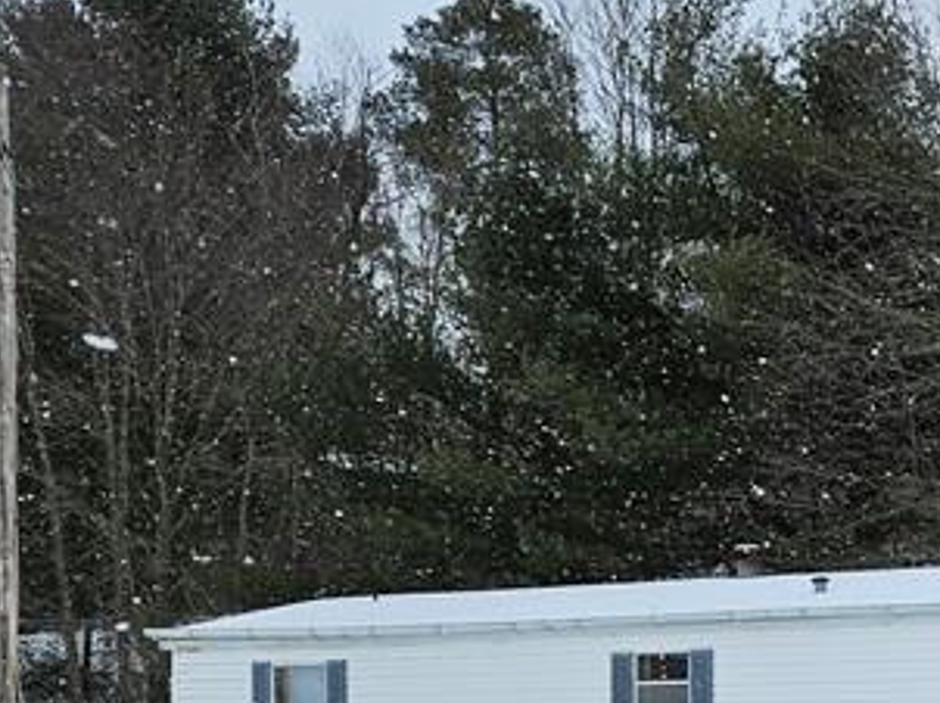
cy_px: 709
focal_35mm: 78
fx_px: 2116
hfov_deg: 21.5
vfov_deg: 18.4
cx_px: 1363
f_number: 1.8
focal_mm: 5.4
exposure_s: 1/1859
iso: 25
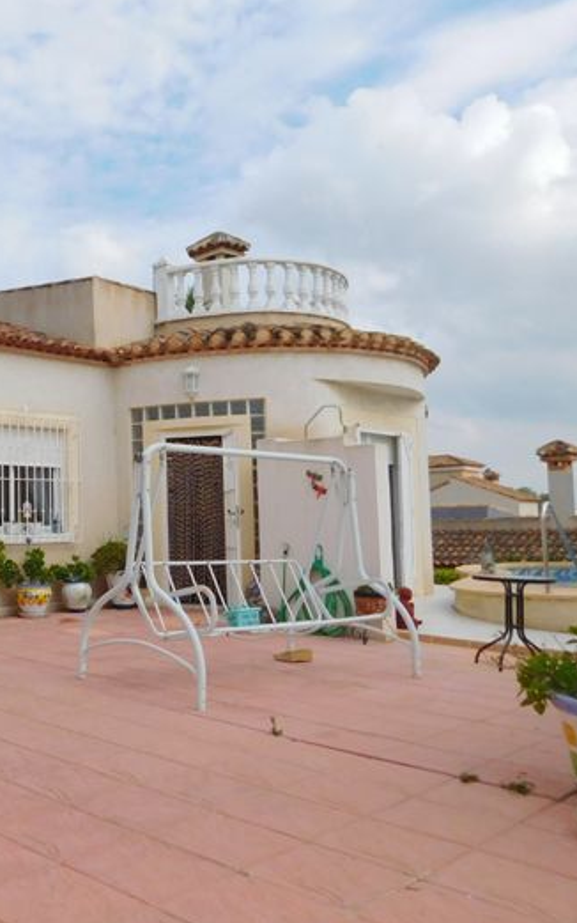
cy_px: 462
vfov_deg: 58.1
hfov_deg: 35.2
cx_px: 19
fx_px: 830
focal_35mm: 33
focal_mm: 4
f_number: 6
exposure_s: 1/640
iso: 125
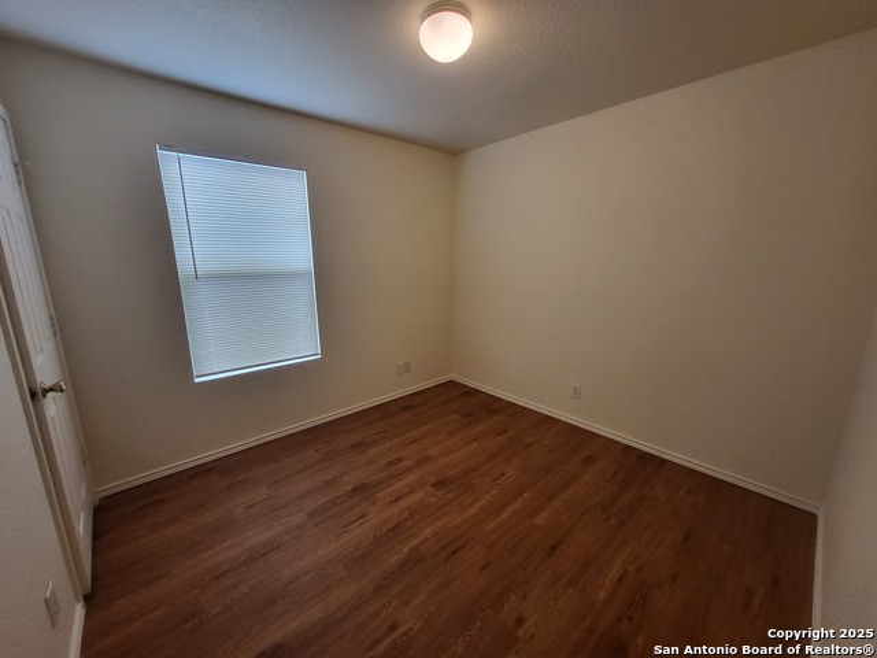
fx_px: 329
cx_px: 438
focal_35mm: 13
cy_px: 329
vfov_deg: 89.9
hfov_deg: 106.2
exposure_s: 1/60
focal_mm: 1.74
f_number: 2.2
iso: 250
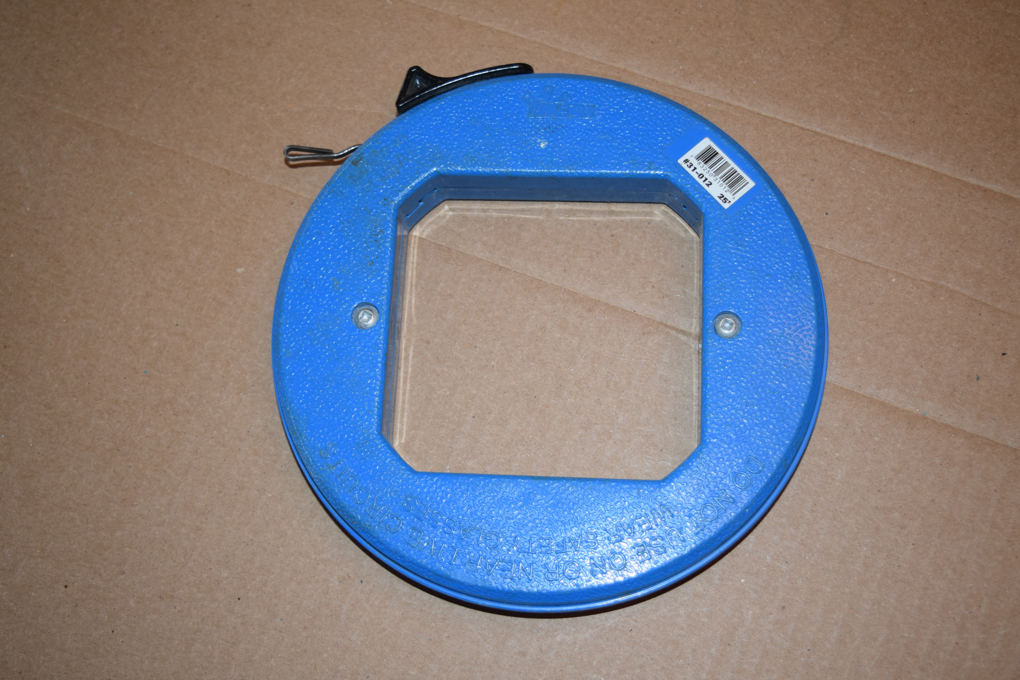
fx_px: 1445
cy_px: 340
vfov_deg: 26.5
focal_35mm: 51
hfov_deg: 38.9
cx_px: 510
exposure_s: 1/60
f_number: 4.5
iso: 500
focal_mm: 34
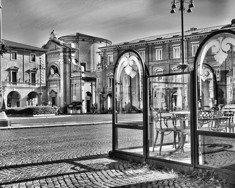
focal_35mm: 48
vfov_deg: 31.5
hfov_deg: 38.7
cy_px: 93
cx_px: 131
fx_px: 334
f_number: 4
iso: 100
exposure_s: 1/640
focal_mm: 28
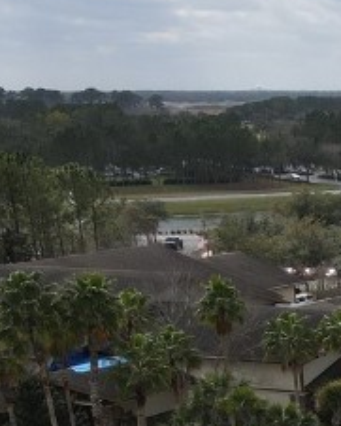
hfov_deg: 12.4
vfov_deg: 17.4
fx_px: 1336
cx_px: 739
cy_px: 484
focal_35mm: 106
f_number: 2.8
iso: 100
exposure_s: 1/725
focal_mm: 4.5
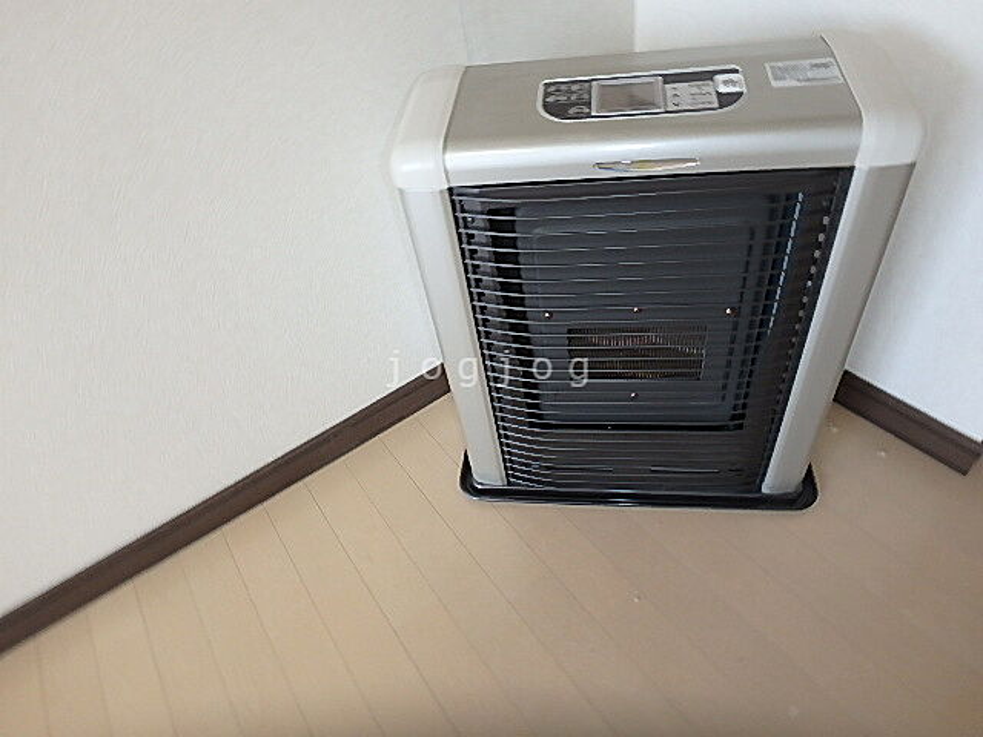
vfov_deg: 63.4
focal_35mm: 21
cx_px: 492
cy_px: 368
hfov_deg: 79.0
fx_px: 596
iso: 200
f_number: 3.5
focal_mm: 3.7
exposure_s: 1/30
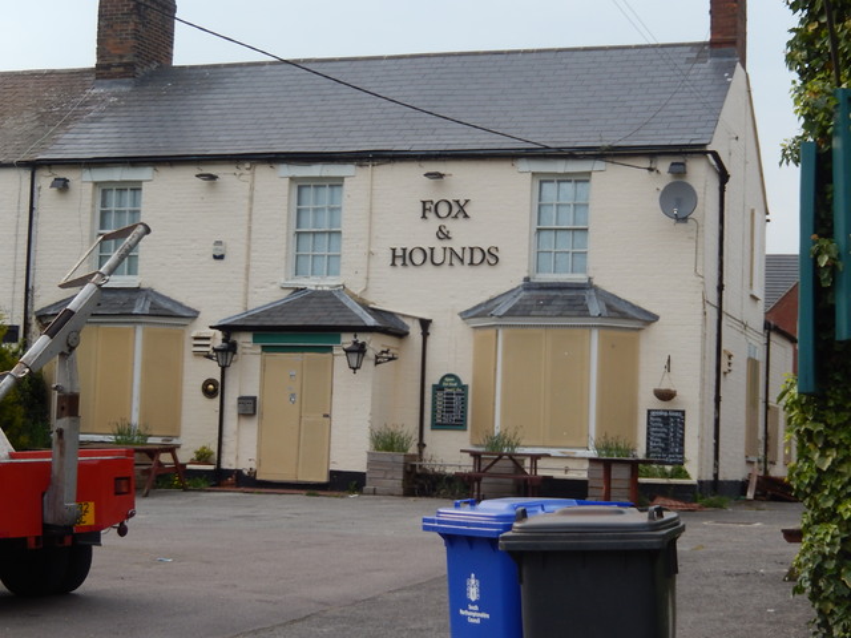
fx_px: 1795
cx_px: 426
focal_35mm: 73
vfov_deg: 20.2
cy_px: 319
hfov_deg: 26.7
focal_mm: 13.1
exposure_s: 1/200
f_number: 4.9
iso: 125
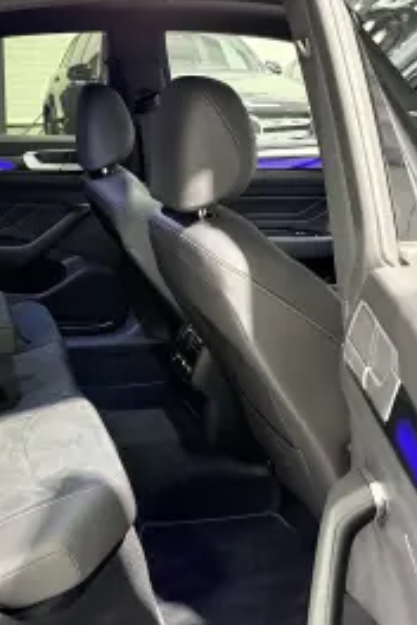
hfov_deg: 36.9
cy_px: 312
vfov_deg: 55.8
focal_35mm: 34
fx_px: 591
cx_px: 59
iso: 640
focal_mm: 6.76
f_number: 1.78
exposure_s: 1/33
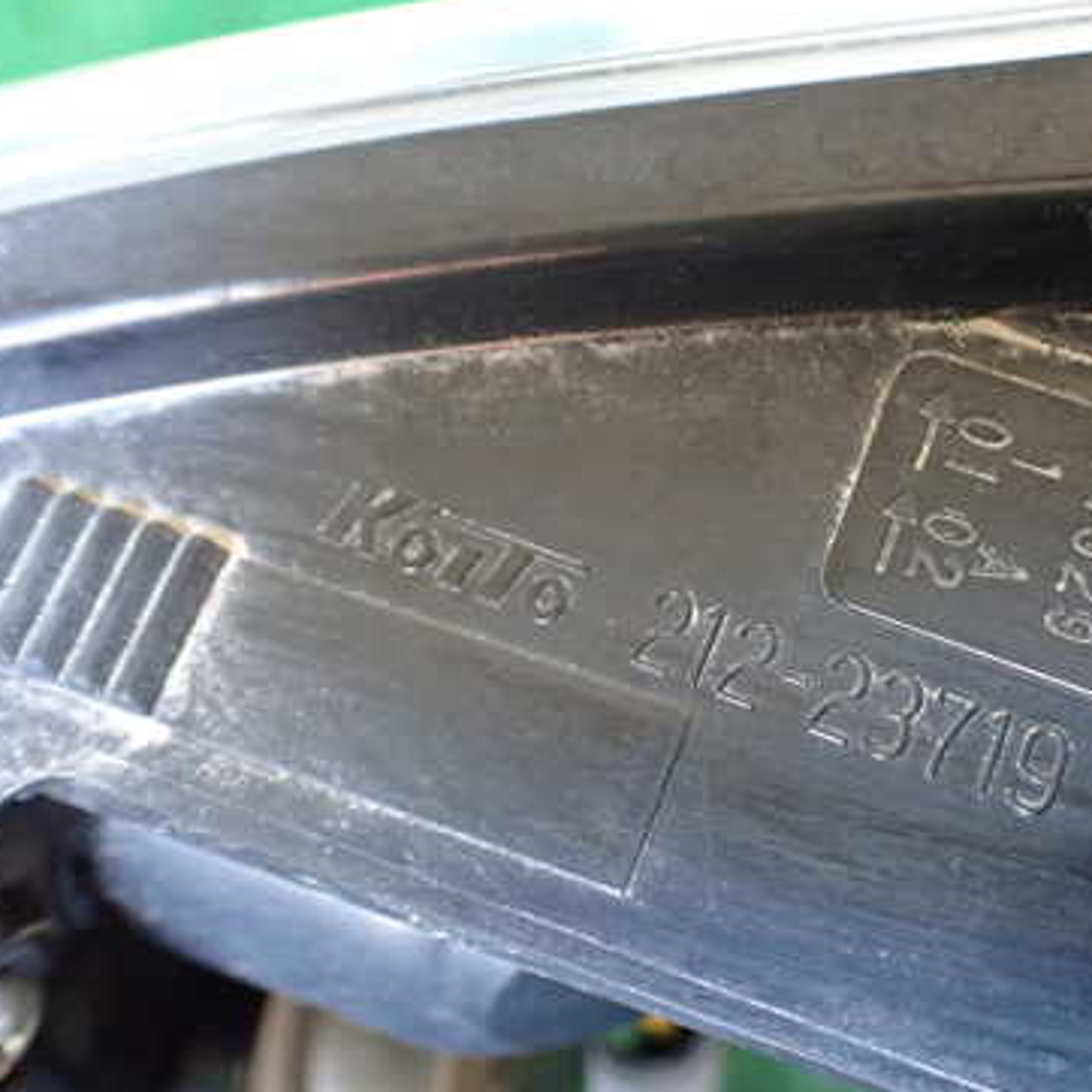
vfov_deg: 38.3
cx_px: 787
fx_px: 1570
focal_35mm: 44
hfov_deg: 37.6
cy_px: 498
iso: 800
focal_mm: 5.4
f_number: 2.3
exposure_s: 1/40
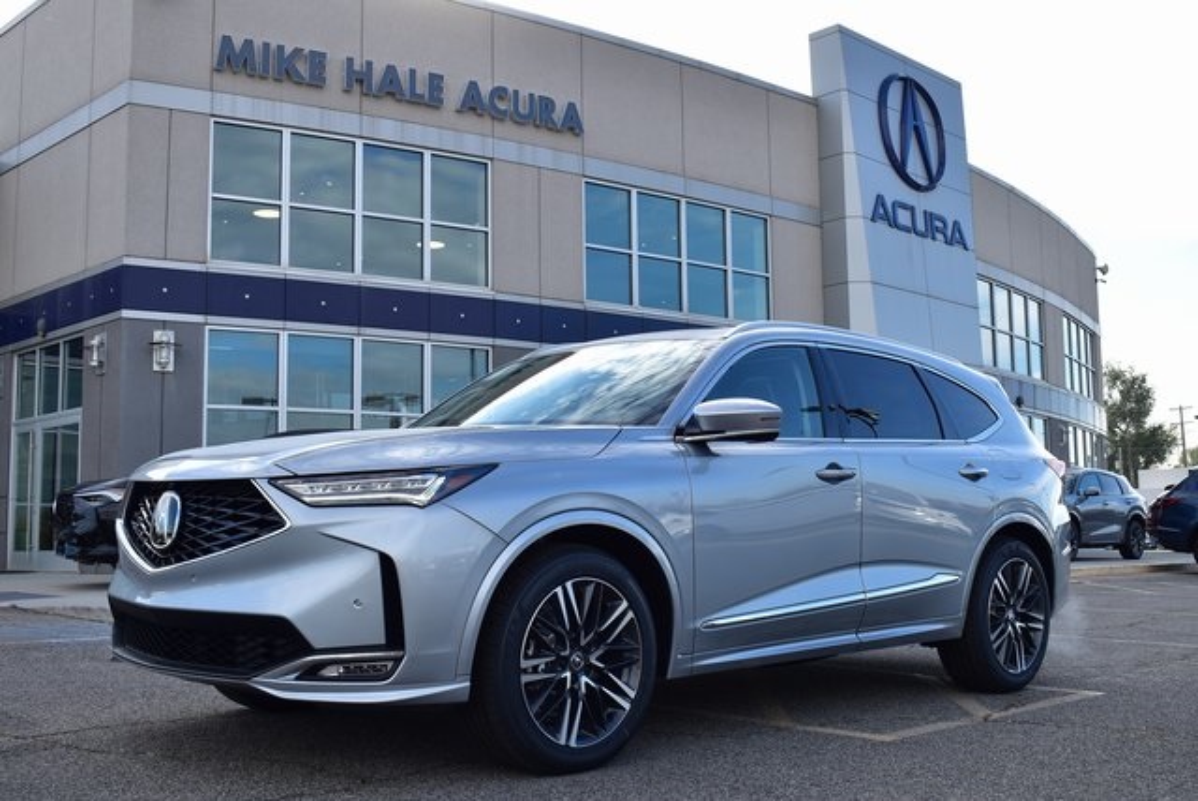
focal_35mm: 39
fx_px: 1299
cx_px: 599
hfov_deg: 49.5
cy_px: 400
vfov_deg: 34.3
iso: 100
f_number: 7.1
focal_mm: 26
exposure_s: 1/160
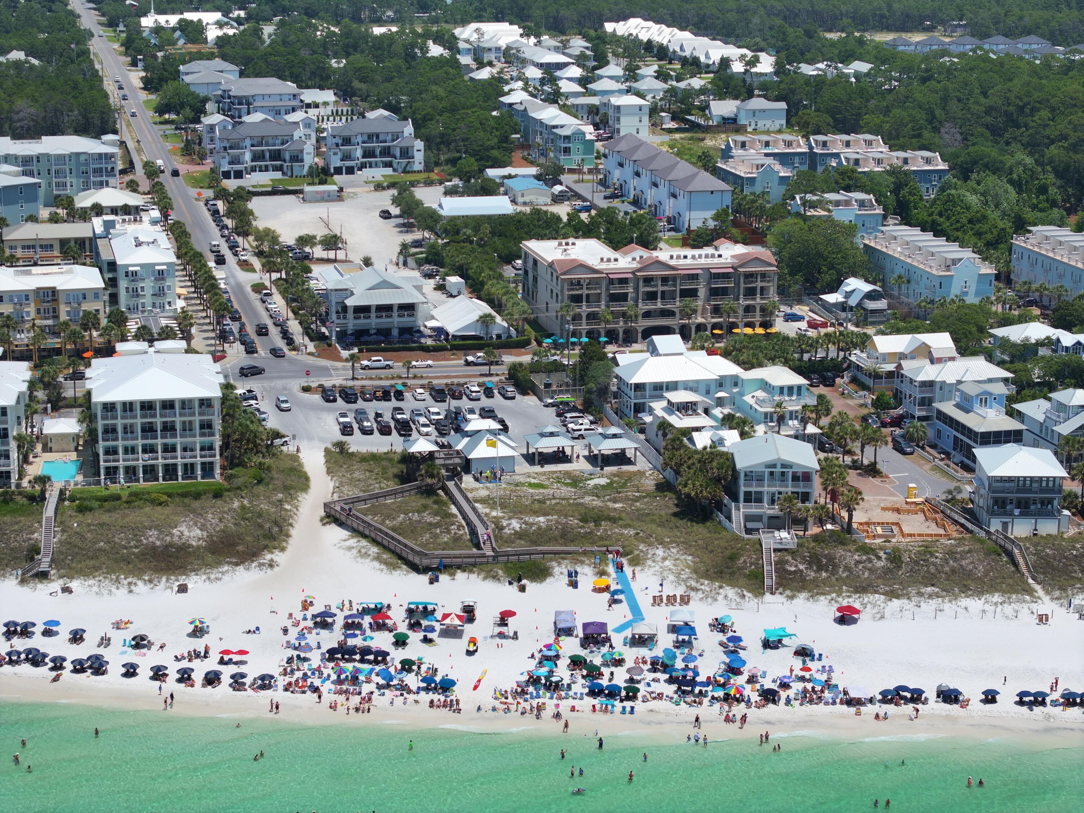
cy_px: 406
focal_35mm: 70
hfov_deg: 27.8
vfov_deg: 21.0
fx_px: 2192
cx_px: 542
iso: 110
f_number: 2.8
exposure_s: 1/250
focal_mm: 19.35
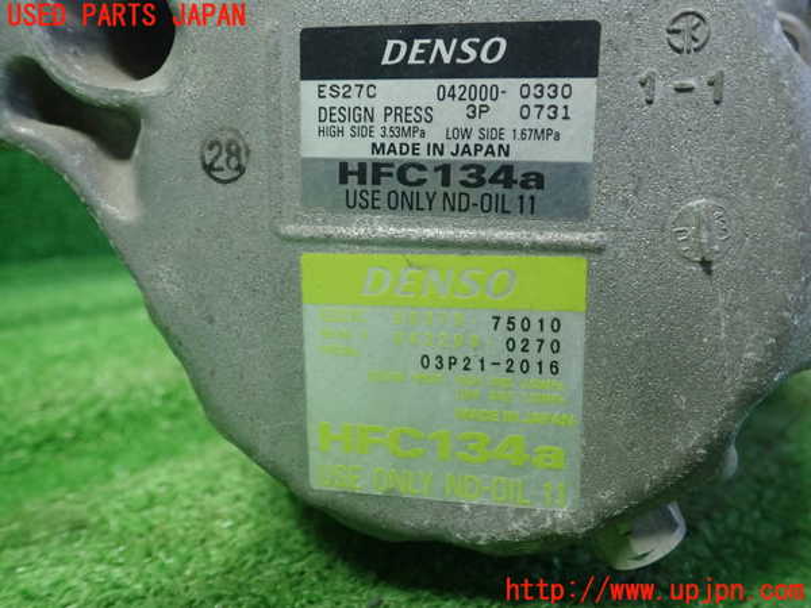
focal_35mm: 30
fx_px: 703
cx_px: 406
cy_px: 304
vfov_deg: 46.8
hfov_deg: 60.0
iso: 400
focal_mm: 5.5
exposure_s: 1/125
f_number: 2.3
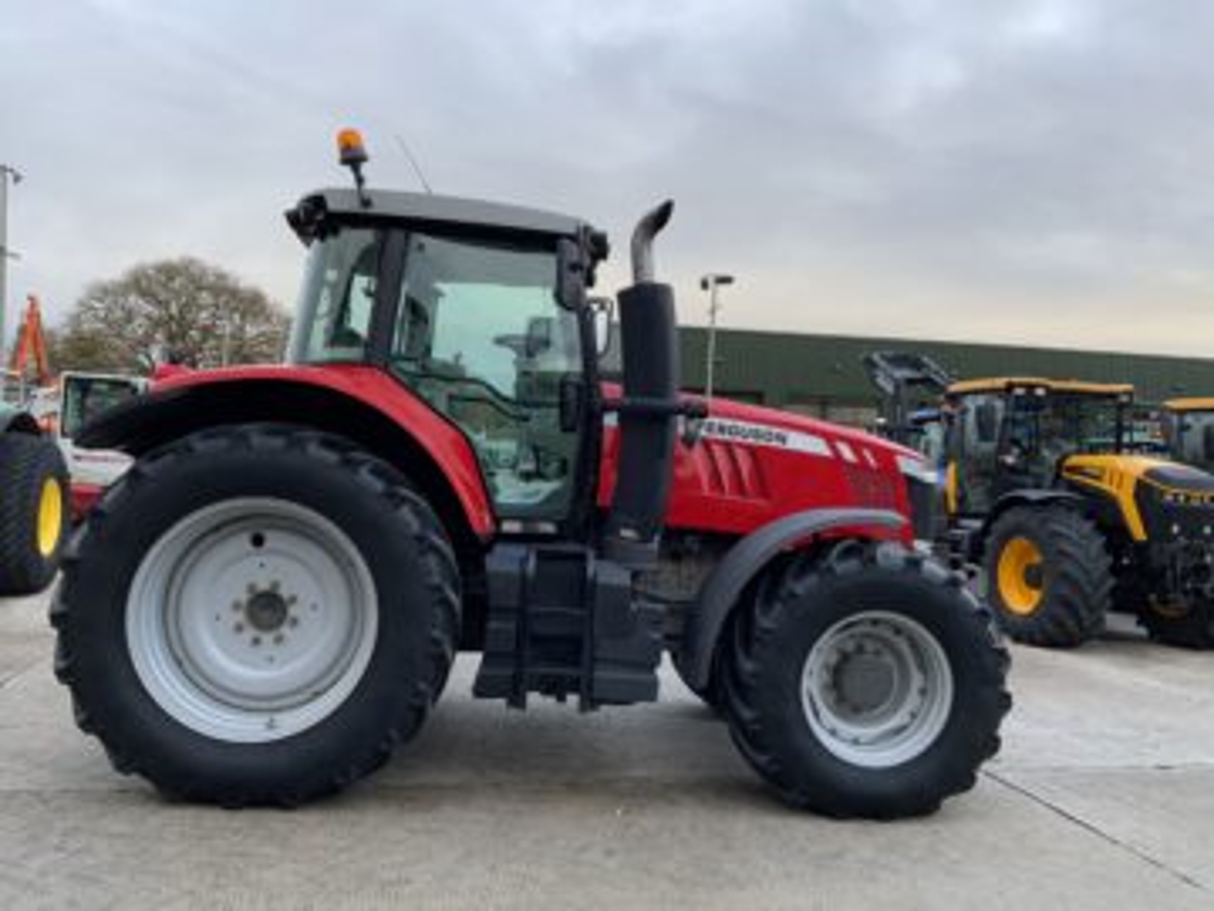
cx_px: 607
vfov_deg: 48.2
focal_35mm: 29
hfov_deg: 61.7
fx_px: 1017
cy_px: 456
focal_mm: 3
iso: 16
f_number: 1.8
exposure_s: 1/122
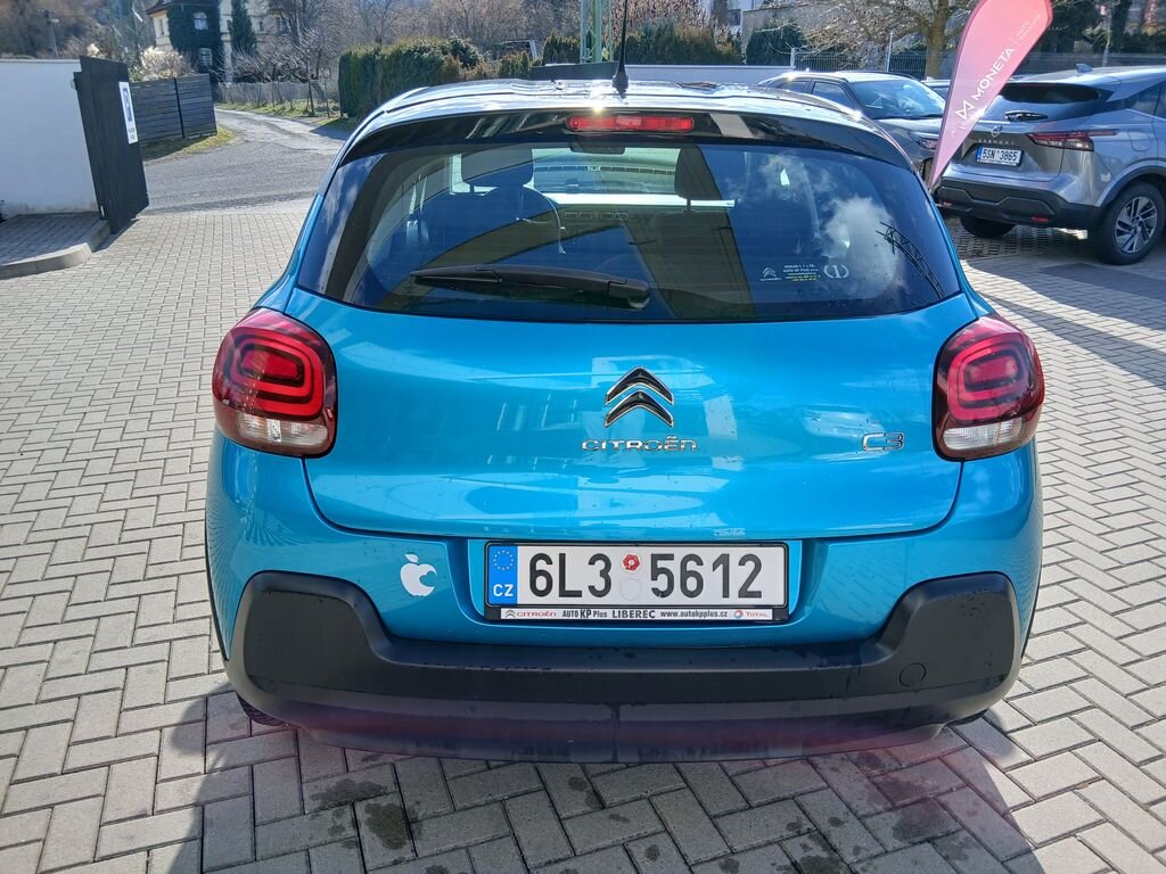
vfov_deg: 53.1
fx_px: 876
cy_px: 437
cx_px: 583
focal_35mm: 26
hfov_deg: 67.3
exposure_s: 1/197
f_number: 1.8
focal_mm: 3.98
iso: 20
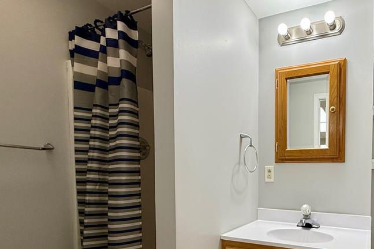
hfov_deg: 70.8
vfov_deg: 53.2
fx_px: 239
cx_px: 282
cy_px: 180
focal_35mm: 23
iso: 160
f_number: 2.2
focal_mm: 2.22
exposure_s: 1/120
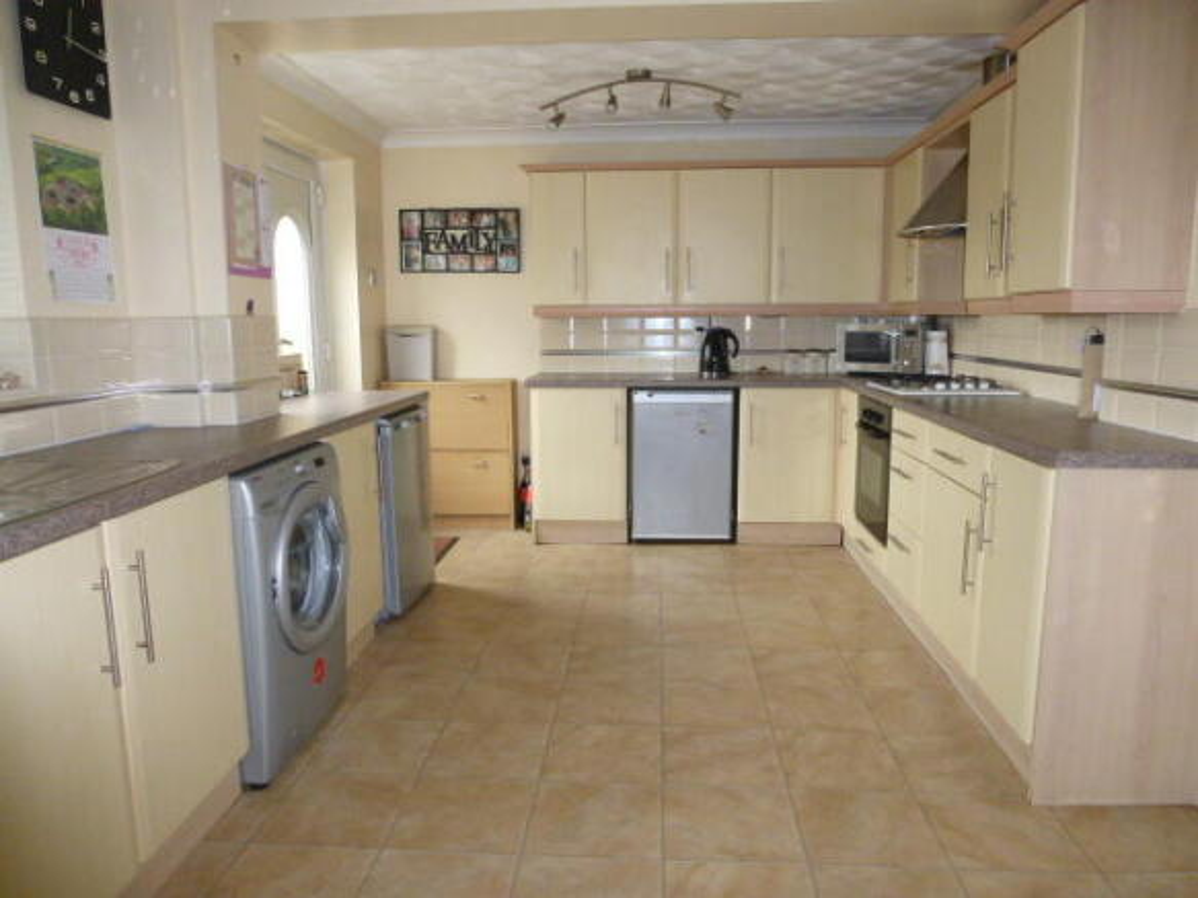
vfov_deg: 56.8
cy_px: 449
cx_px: 599
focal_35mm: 24
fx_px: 830
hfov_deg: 71.6
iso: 640
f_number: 3.3
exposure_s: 1/60
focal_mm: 4.3
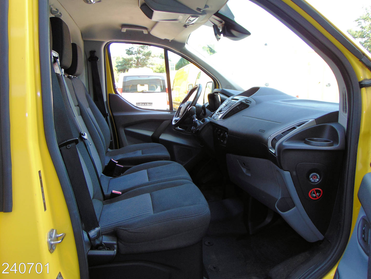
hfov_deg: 67.3
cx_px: 186
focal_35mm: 26
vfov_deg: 53.1
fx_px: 279
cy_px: 135
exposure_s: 1/80
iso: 80
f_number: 3
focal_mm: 4.5
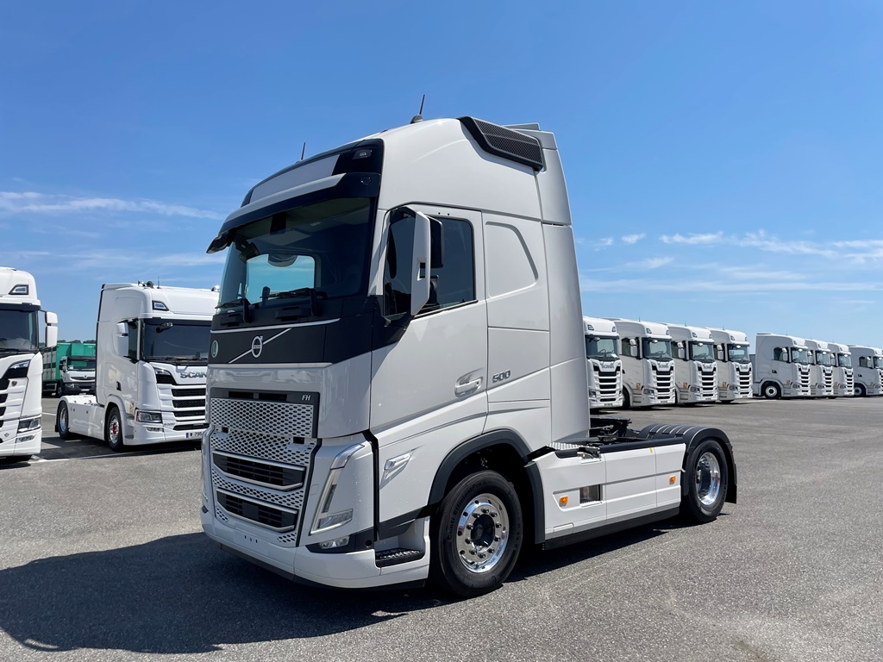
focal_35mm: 26
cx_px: 442
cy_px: 331
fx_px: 663
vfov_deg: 53.1
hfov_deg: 67.3
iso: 32
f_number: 1.6
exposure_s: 1/4831
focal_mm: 4.2
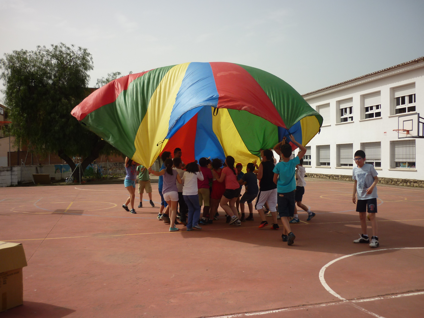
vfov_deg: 42.9
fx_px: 404
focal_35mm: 33
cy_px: 159
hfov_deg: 55.4
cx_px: 212
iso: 80
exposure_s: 1/250
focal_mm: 5.5
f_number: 8
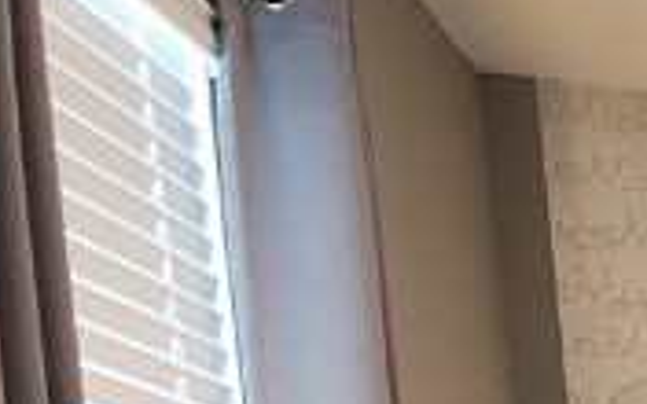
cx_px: 1709
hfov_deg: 13.5
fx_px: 1411
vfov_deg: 13.2
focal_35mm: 80
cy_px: 896
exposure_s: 1/60
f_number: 2.2
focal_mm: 2.2
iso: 400
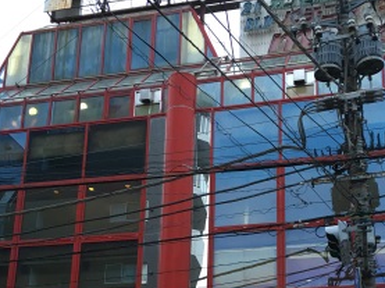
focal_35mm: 56
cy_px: 295
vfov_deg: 24.7
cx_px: 222
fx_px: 622
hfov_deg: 34.3
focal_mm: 4.15
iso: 64
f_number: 2.2
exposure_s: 1/30
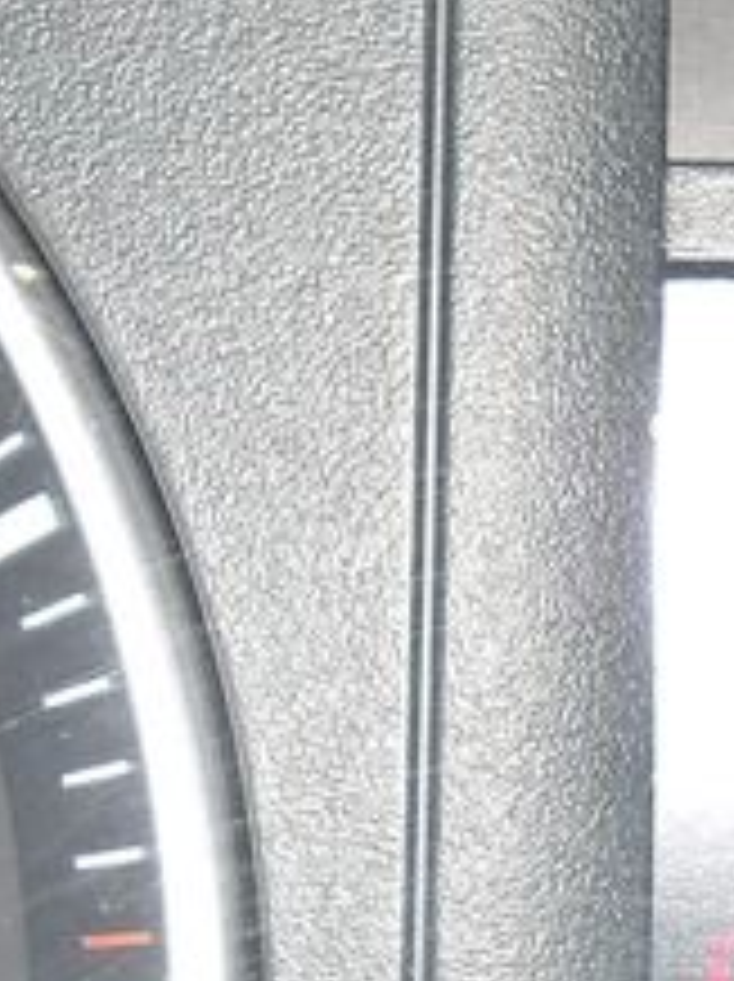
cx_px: 811
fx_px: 3598
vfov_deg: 15.5
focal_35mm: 127
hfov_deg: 11.5
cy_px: 630
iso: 100
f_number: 3
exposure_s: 1/15
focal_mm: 4.9
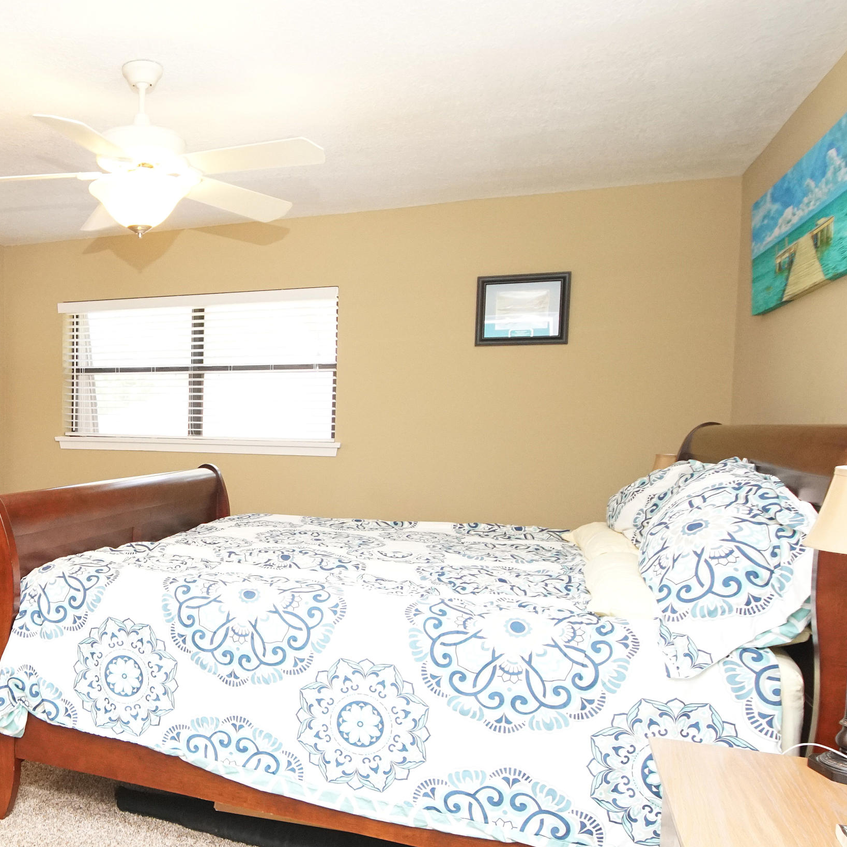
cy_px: 487
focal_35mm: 28
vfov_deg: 57.1
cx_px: 160
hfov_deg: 53.2
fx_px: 775
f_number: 4.5
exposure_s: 1/160
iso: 2500
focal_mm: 12
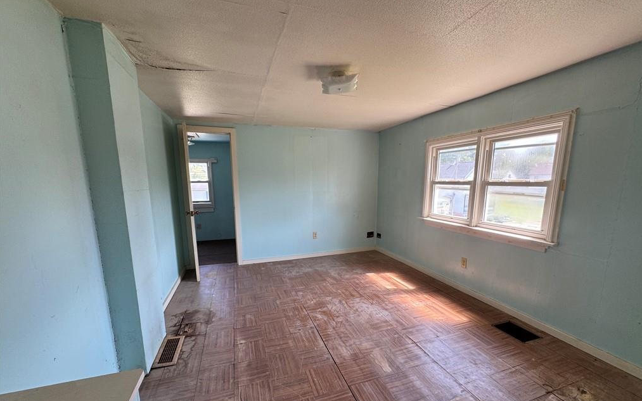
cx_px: 323
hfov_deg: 101.5
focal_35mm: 15
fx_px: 262
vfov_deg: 74.4
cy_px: 227
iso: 125
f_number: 2.2
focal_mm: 2.22
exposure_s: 1/99
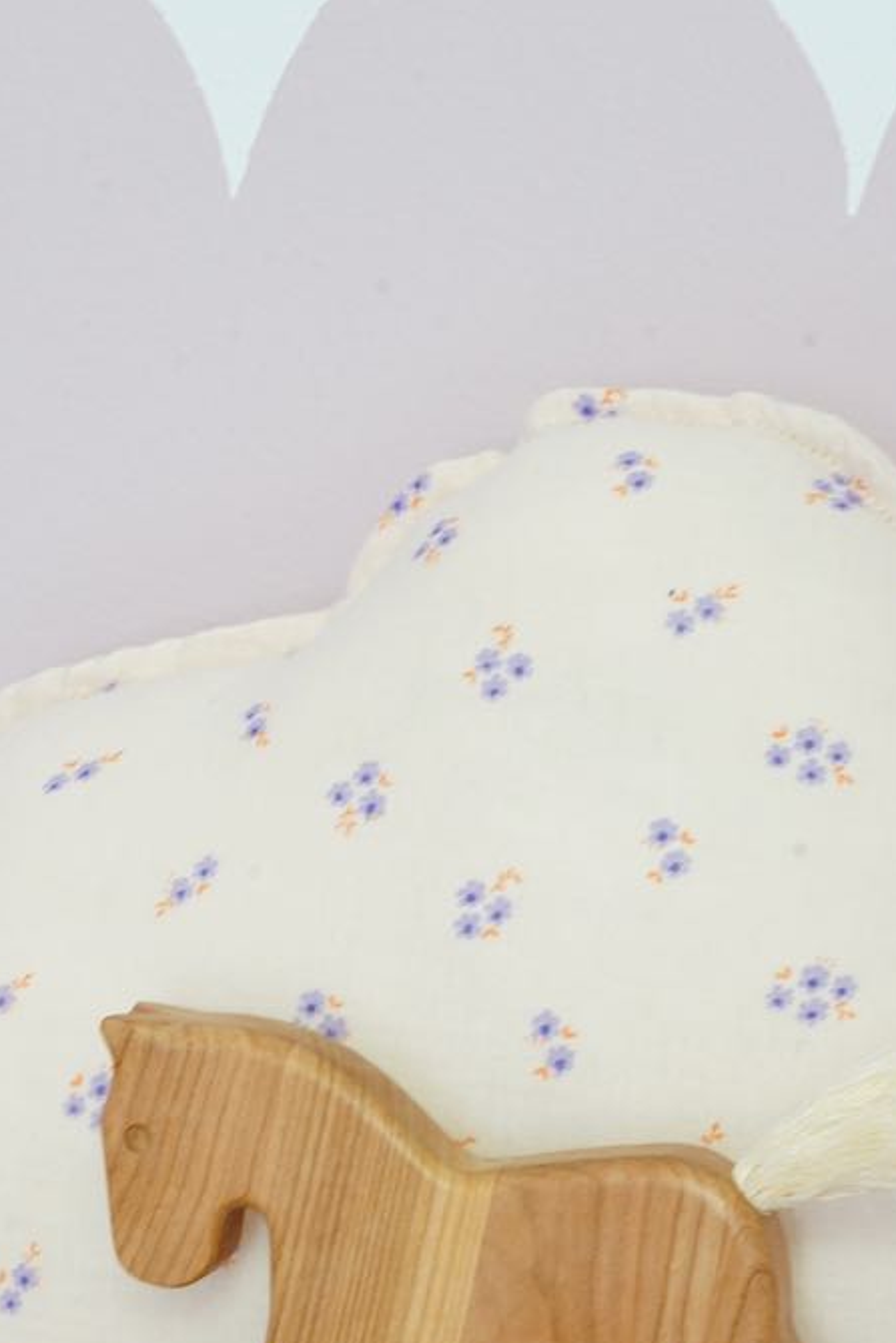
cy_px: 1116
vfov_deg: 18.9
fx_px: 3992
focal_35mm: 107
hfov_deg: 12.8
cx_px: 337
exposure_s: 1/4
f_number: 16
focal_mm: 56
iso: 1000
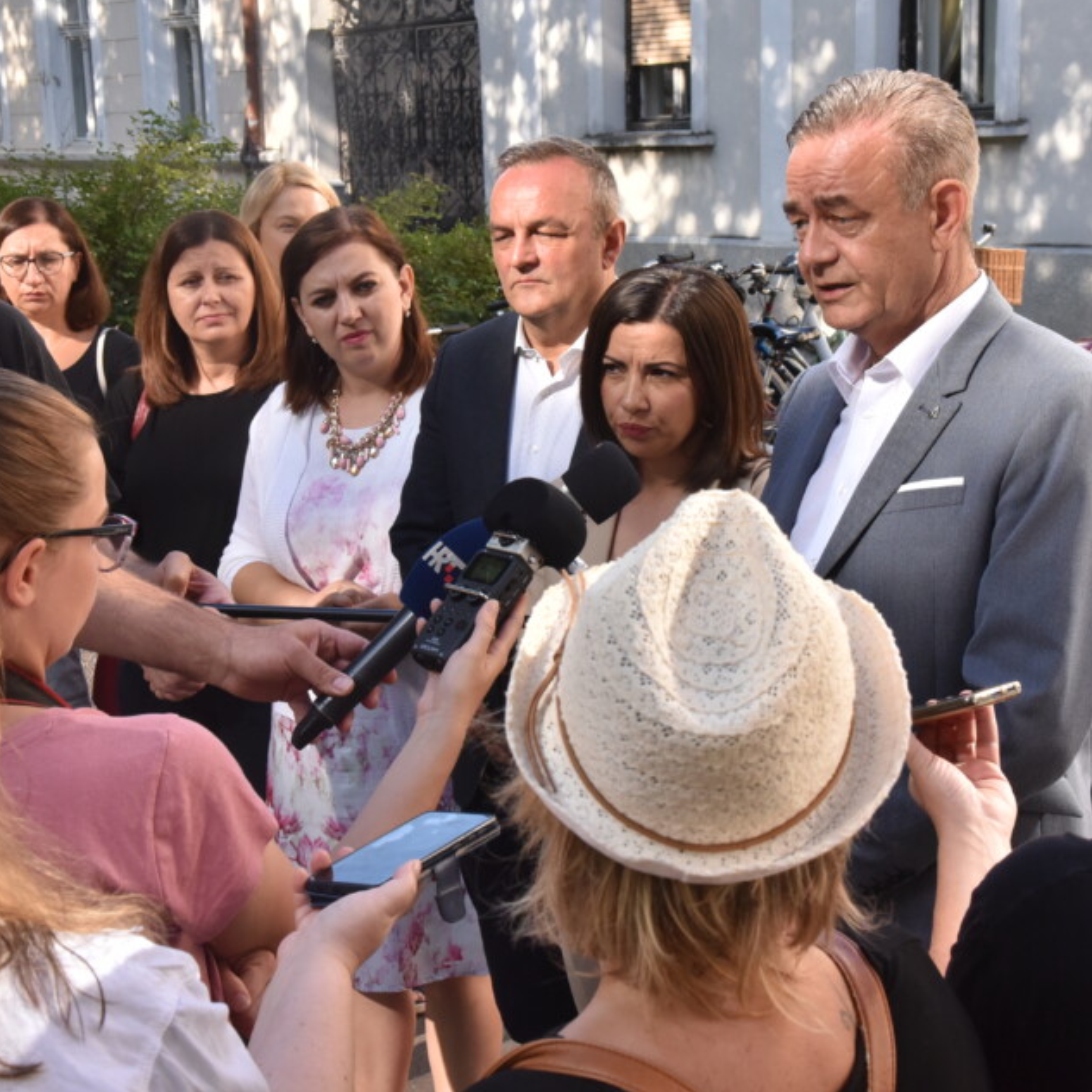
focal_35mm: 66
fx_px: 2356
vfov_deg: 26.1
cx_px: 486
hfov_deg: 26.1
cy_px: 510
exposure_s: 1/640
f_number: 13
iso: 2000
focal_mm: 48
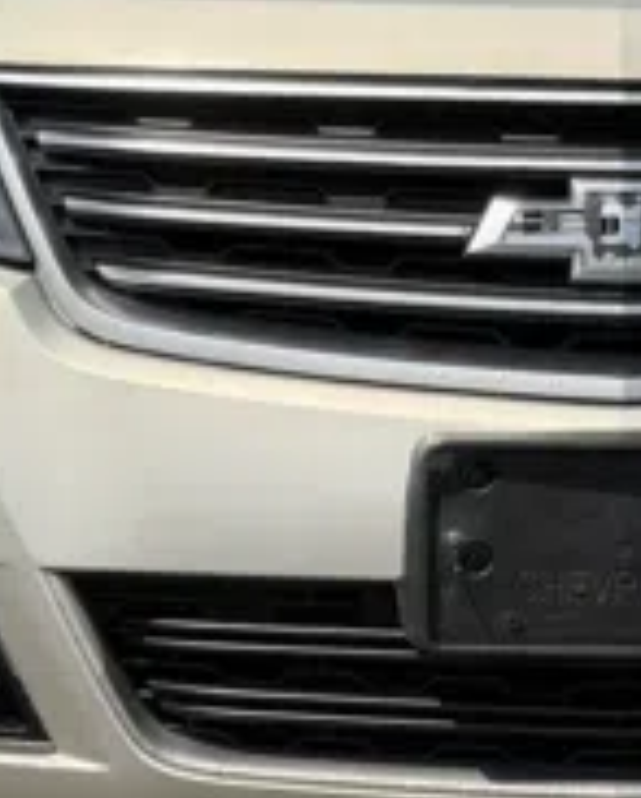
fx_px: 9675
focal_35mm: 409
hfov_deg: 3.8
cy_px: 257
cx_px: 580
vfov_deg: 4.7
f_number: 2.8
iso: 50
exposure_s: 1/1730
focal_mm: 15.66
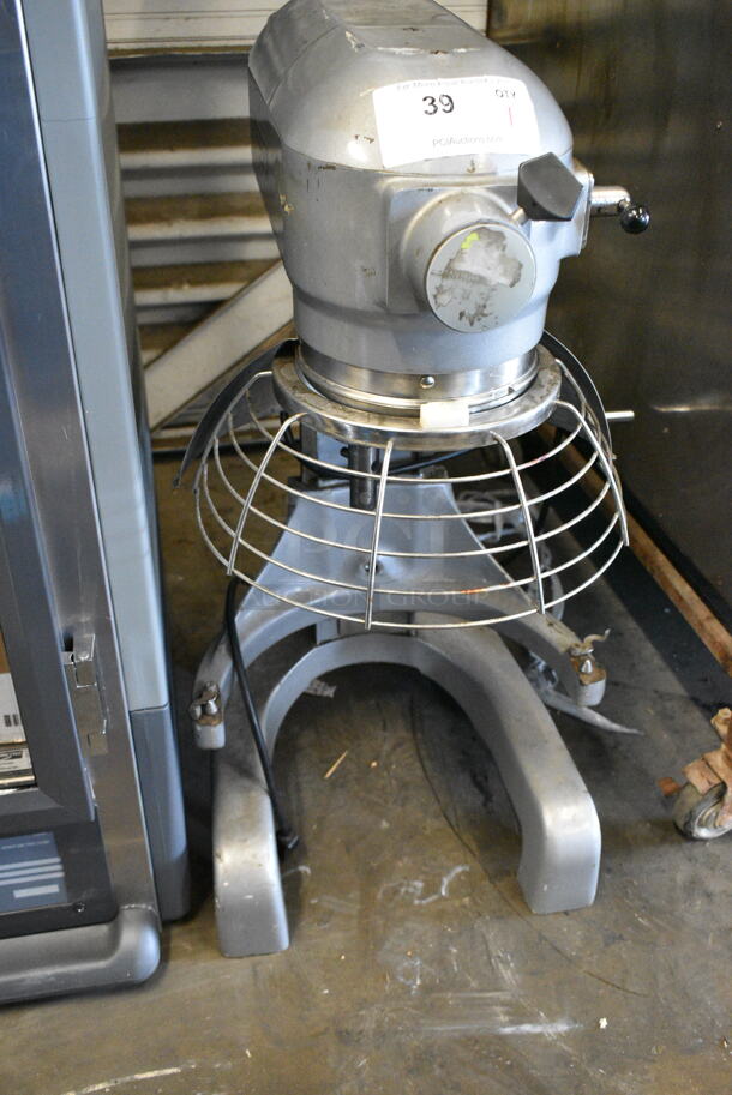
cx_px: 366
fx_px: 1096
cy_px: 548
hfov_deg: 36.9
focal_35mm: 36
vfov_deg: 53.1
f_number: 5
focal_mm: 24
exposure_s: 1/100
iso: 6400
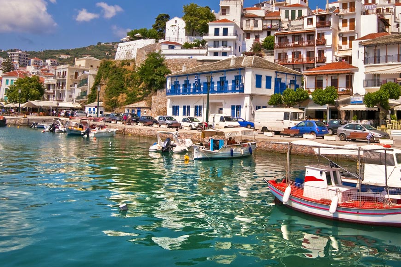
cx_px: 258
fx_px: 367
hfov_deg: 56.4
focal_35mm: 33
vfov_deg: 39.4
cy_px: 88
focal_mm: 16
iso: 200
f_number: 9
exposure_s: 1/125
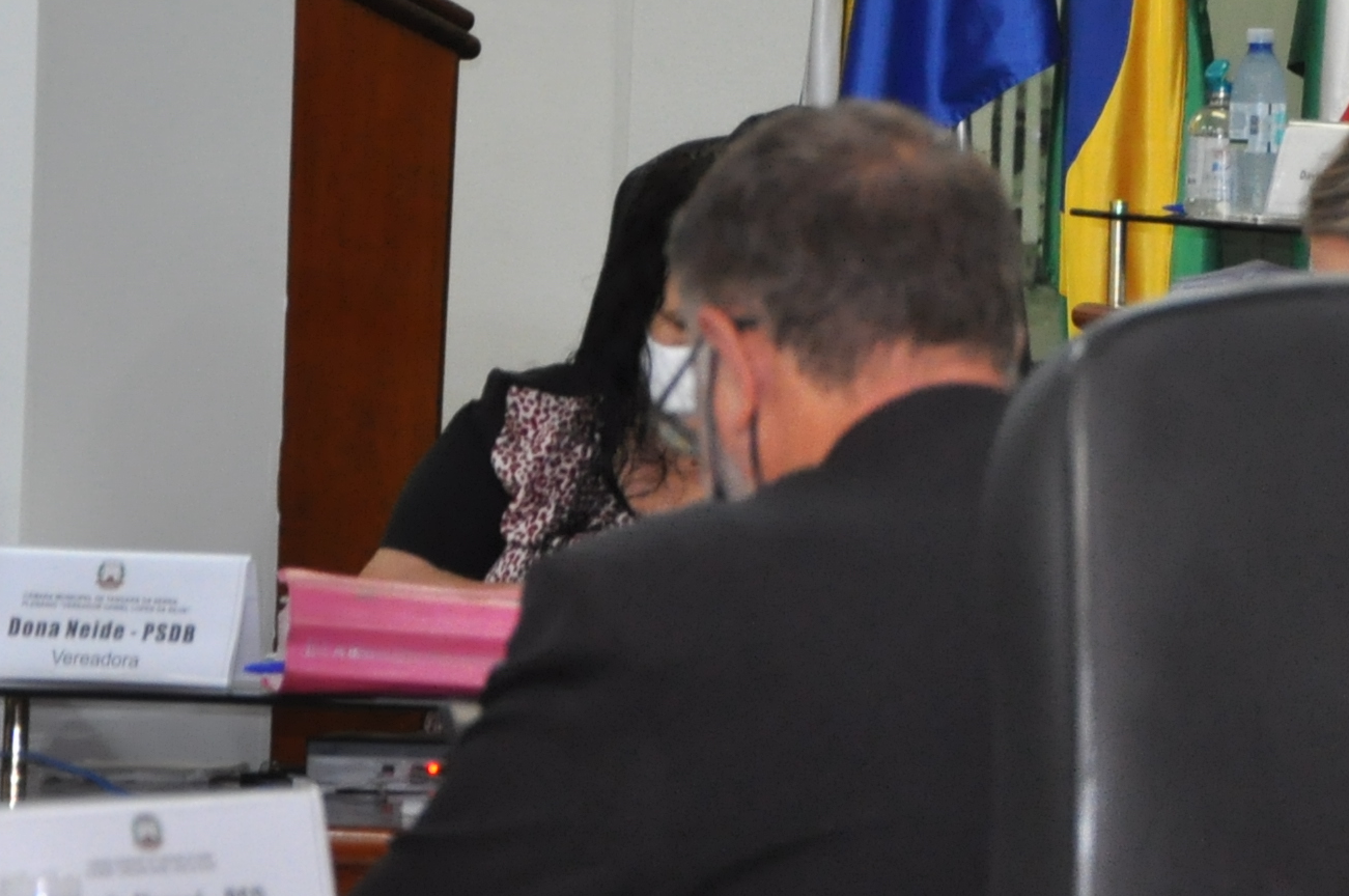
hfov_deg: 7.9
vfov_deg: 5.3
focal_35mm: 257
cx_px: 1675
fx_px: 9618
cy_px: -20
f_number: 5
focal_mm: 52
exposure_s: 1/60
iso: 800
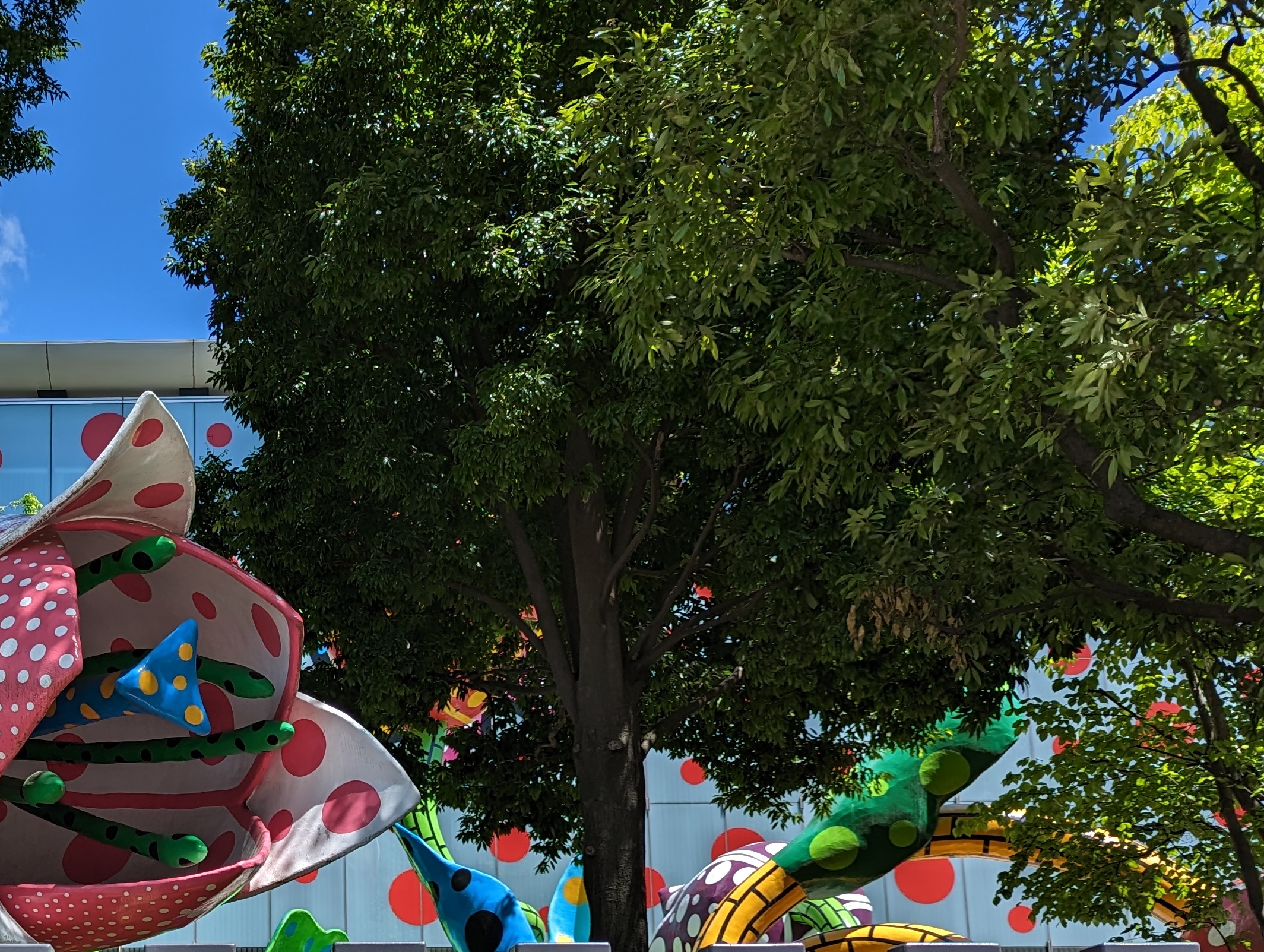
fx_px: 1682
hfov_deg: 38.7
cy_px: 871
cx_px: 163
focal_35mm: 46
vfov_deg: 30.1
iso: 41
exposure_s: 1/1272
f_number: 1.85
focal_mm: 6.81
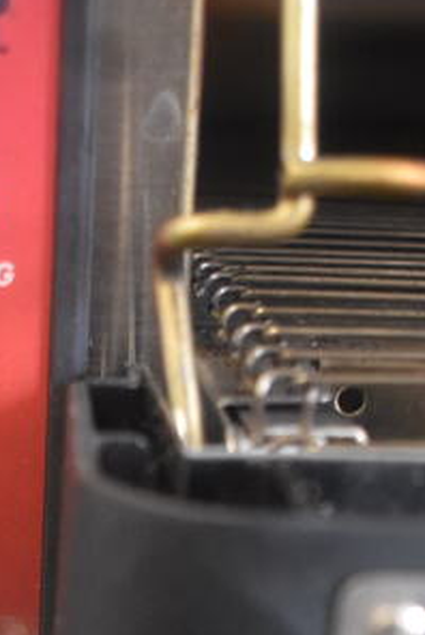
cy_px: 728
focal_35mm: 107
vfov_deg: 18.3
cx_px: -120
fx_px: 1882
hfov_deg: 12.5
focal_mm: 23
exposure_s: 1/125
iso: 3200
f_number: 3.8
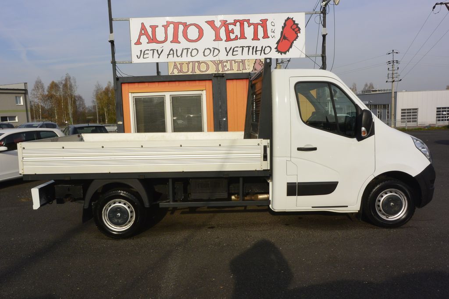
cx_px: 224
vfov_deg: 47.9
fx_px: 337
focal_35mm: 27
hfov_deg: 67.4
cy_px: 150
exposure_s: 1/250
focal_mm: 10
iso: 160
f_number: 13
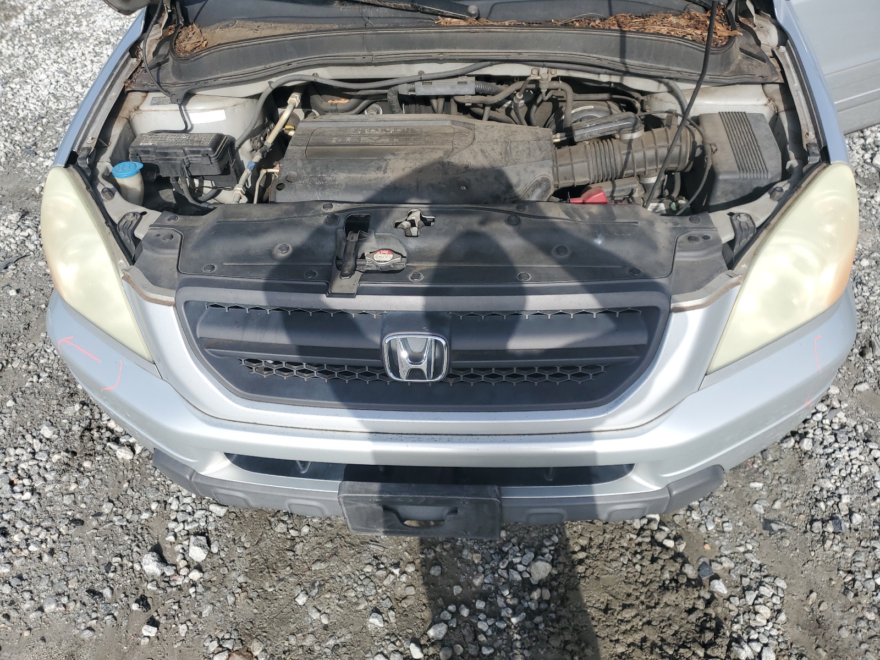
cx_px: 440
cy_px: 330
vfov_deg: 53.1
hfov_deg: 67.3
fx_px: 661
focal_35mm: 26
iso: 50
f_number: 1.5
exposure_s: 1/2000
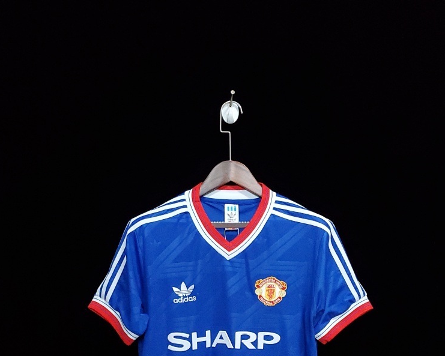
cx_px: 227
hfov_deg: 49.1
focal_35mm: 37
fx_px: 487
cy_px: 315
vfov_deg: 37.7
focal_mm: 4.3
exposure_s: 1/45
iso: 640
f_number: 1.5
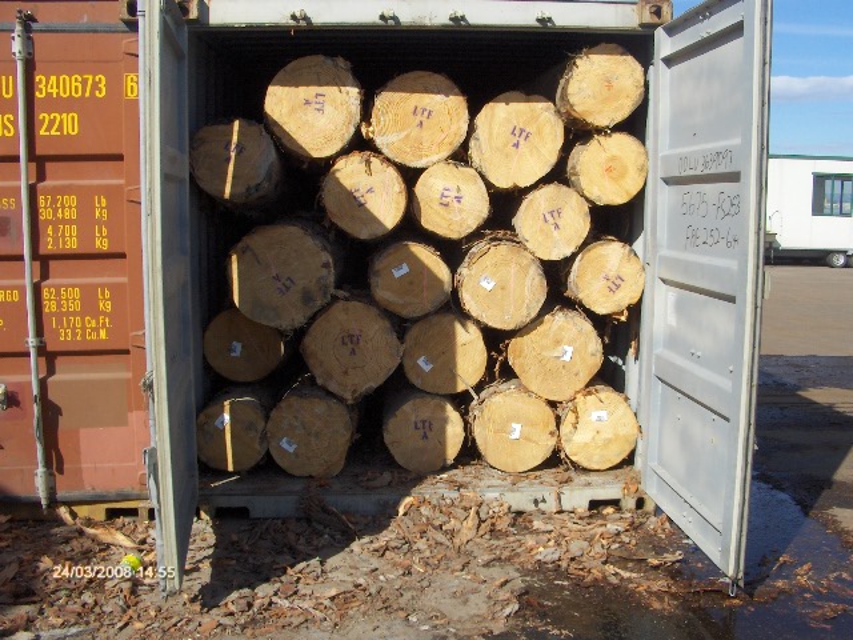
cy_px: 320
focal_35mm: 35
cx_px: 426
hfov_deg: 52.6
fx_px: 862
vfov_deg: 40.7
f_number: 4.3
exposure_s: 1/741
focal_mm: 5.8
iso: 100
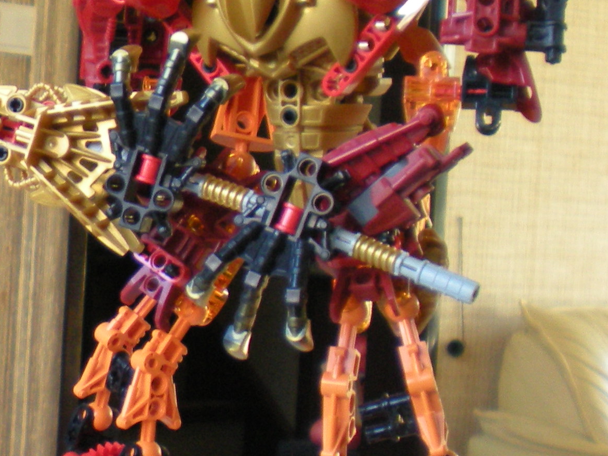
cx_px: -90
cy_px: 227
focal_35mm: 106
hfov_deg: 17.8
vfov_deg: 14.0
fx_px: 1862
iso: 200
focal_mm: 6.3
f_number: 3.1
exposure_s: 1/35.3
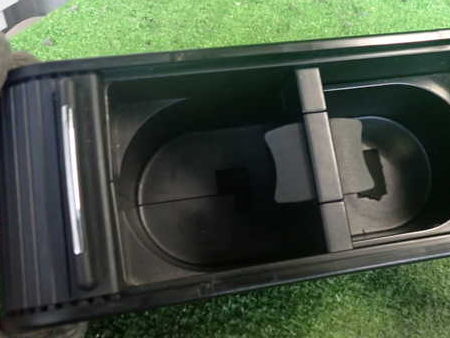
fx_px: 520
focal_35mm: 40
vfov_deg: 35.9
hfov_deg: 46.4
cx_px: 277
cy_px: 147
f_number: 2.3
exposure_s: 1/30
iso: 640
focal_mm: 5.4
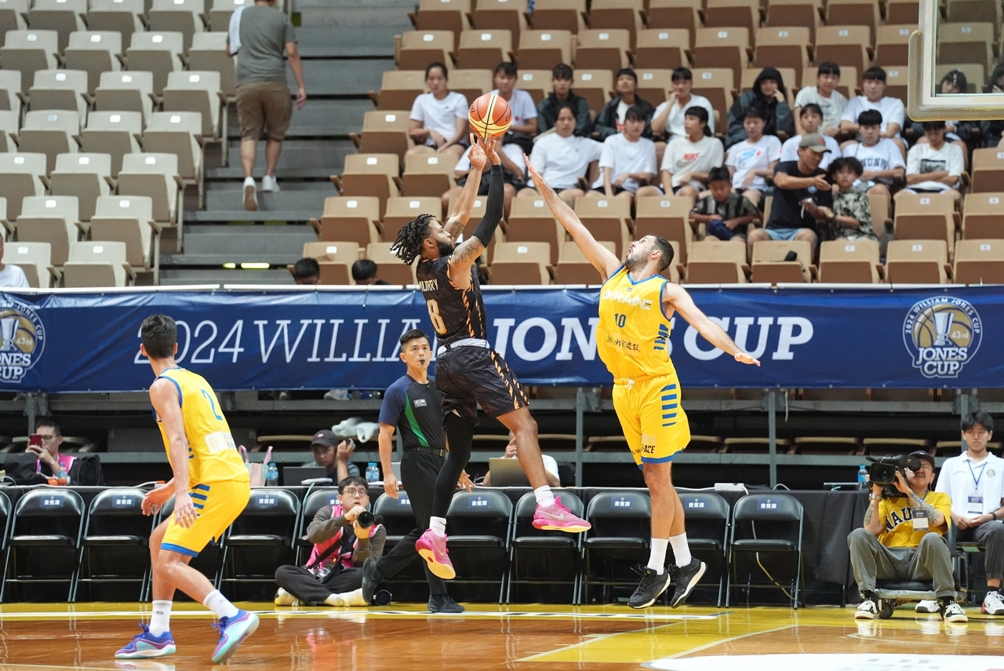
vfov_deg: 6.9
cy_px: 336
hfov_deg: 10.3
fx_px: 5581
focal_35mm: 200
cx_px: 502
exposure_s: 1/1000
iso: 5000
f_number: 3.5
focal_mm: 200
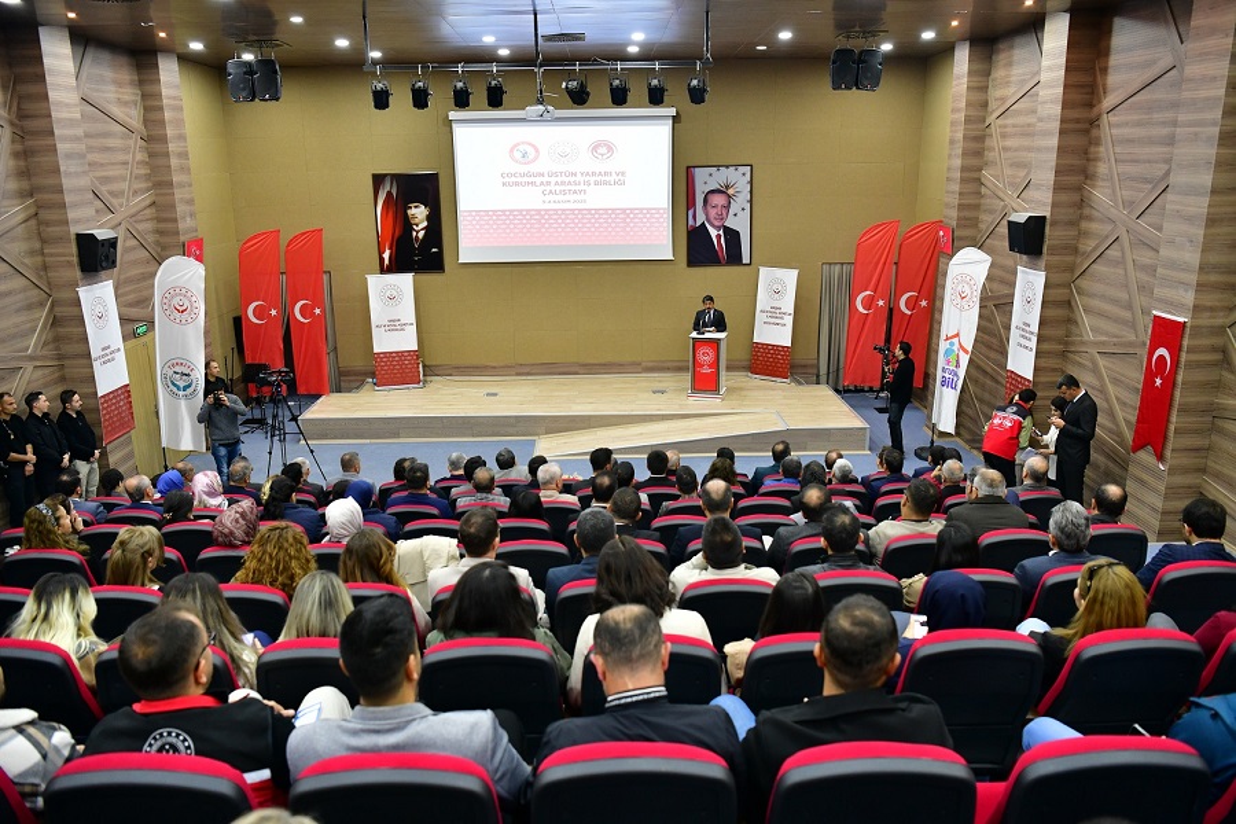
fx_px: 961
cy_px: 412
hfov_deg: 65.5
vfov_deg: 46.4
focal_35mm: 28
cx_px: 618
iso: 1600
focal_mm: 28
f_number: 3.5
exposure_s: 1/50
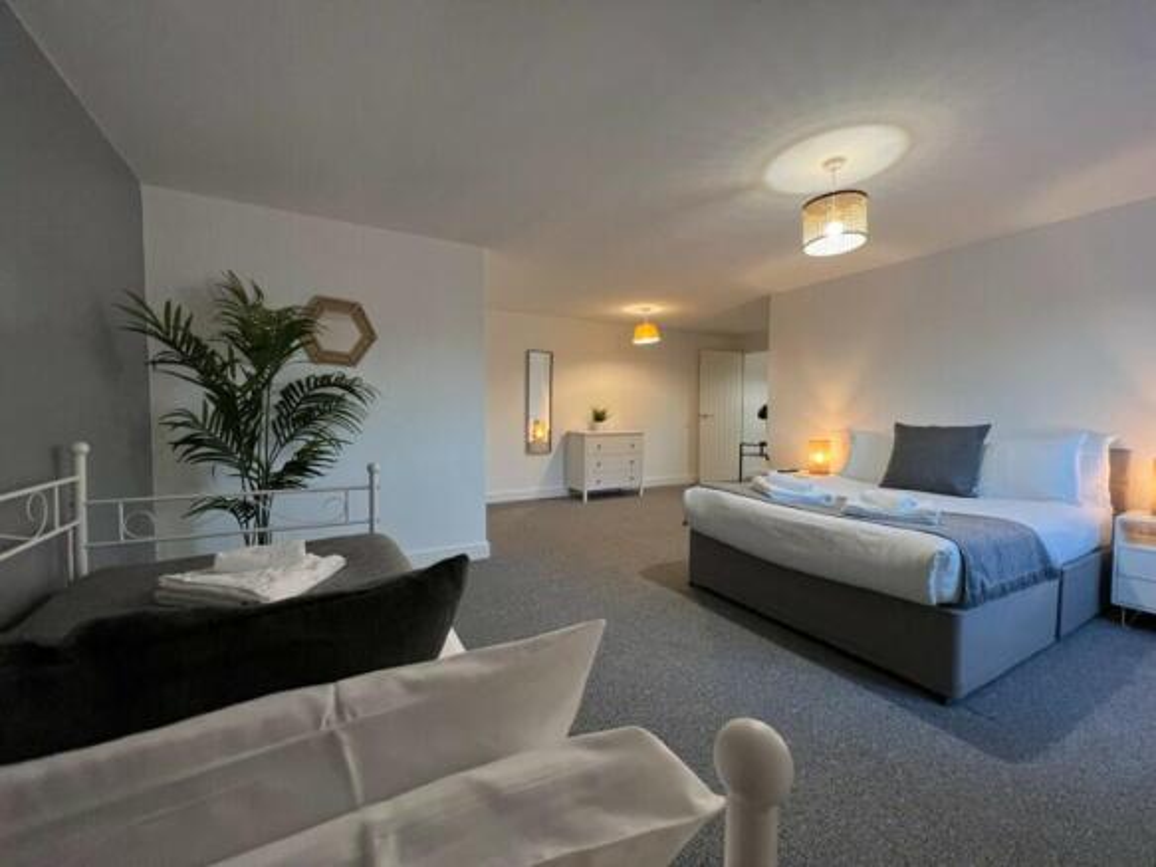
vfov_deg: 89.9
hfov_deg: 106.2
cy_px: 434
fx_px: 434
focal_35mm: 13
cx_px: 578
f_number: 1.8
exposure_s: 1/50
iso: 320
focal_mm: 1.57
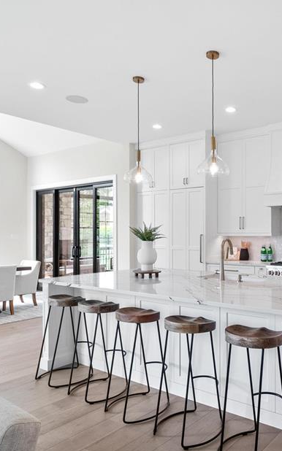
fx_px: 332
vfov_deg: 68.4
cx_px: 240
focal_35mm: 27
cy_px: 236
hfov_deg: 43.0
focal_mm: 8
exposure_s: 1/15
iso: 400
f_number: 8
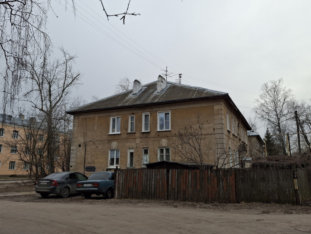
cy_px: 117
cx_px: 156
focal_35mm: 25
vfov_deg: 54.9
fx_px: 225
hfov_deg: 69.4
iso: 32
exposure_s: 1/556
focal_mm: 4.69
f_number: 1.8
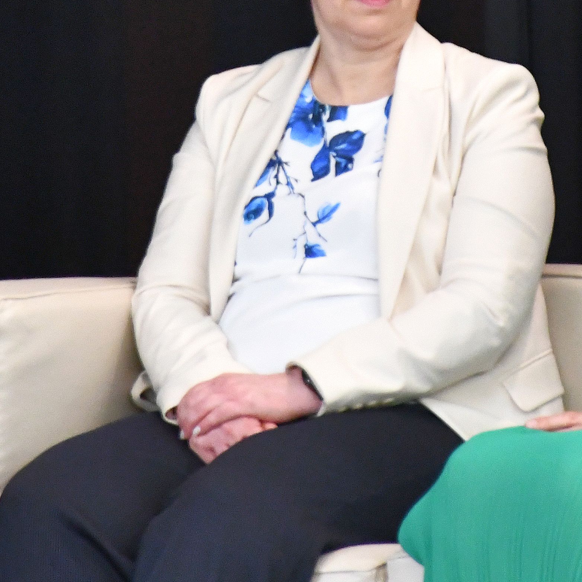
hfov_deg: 2.8
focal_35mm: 636
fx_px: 12098
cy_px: -13
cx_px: 333
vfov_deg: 2.8
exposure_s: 1/125
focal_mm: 140
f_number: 5.6
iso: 5000
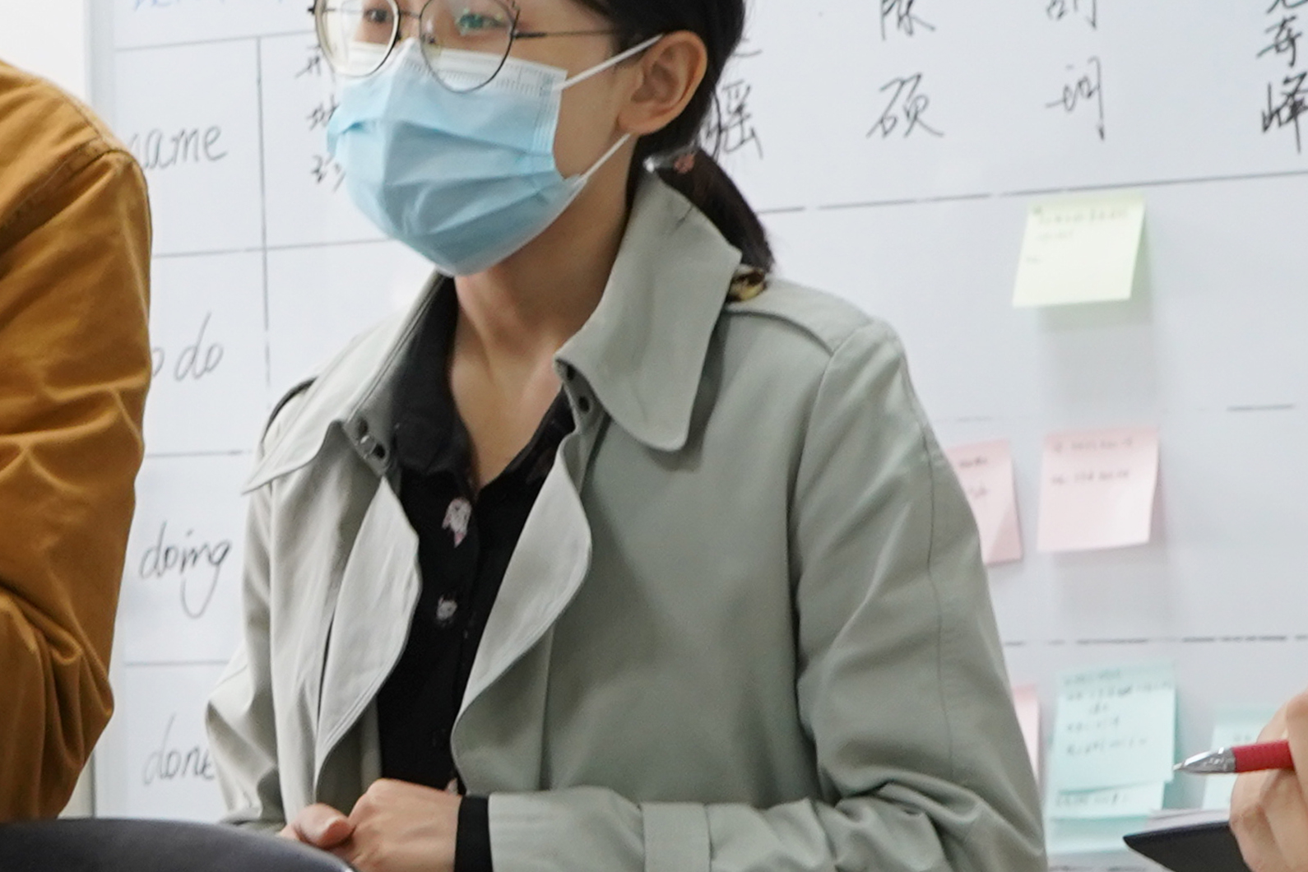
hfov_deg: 17.2
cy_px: 427
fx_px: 4251
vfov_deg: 11.7
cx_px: 124
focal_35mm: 117
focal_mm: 31
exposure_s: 1/40
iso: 1000
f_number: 5.6
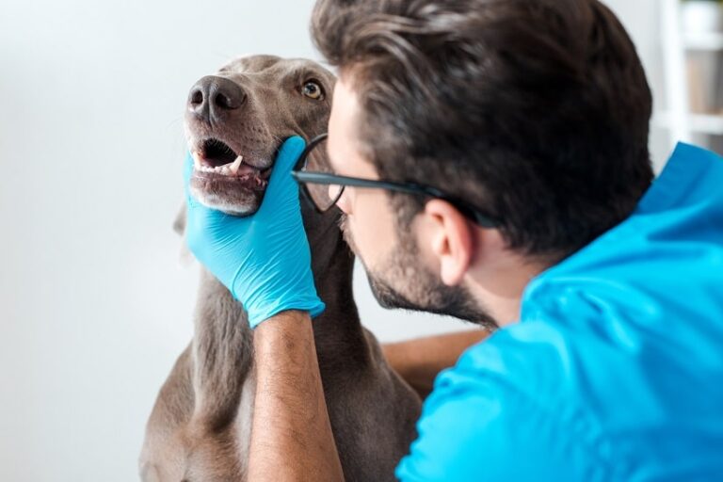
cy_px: 241
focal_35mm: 50
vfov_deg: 27.0
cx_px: 362
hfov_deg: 39.6
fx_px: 1004
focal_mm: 50
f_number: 3.5
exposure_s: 1/200
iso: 250
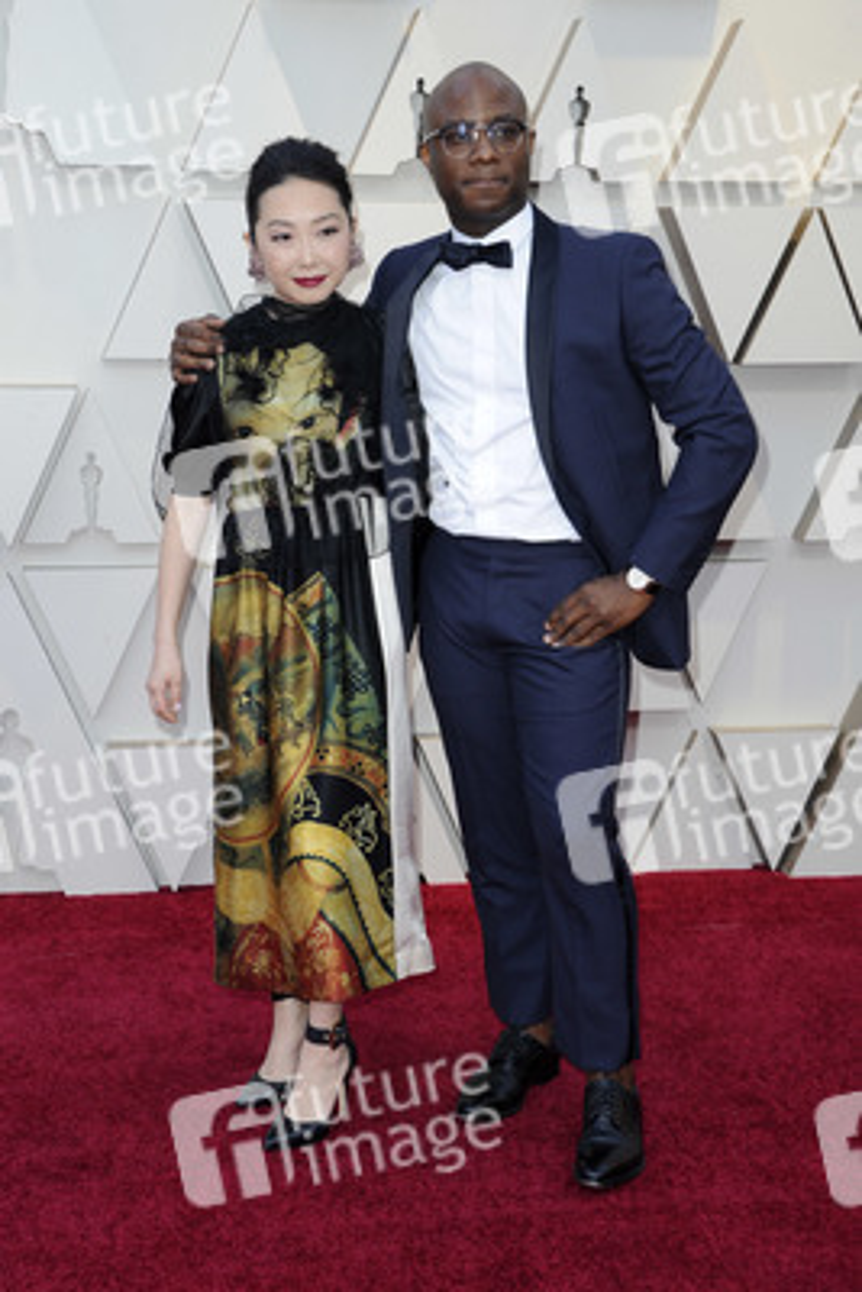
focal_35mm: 52
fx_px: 1866
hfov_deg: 26.0
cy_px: 646
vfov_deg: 38.2
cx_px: 431
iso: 800
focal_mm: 52
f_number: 8
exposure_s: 1/250
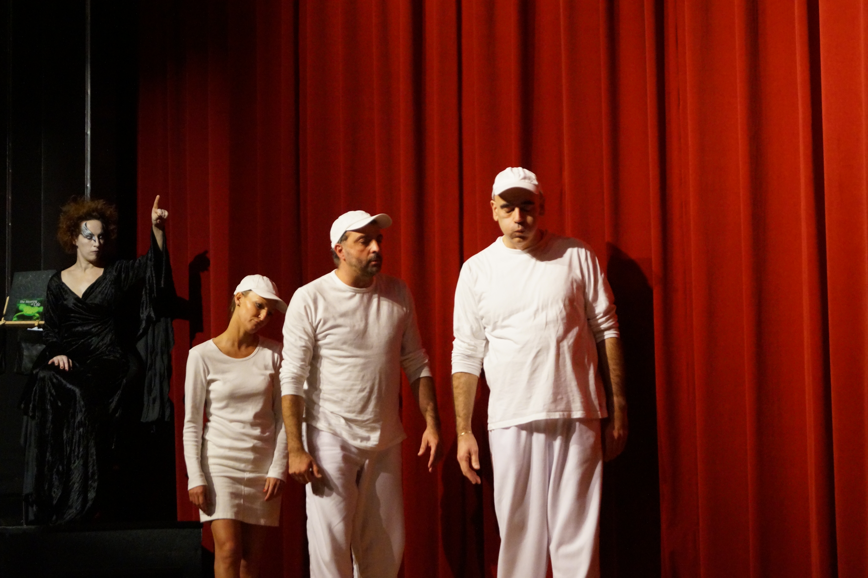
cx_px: 434
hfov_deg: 24.6
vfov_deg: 16.5
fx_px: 1988
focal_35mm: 82
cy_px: 289
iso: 3200
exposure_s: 1/125
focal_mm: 55
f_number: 5.6
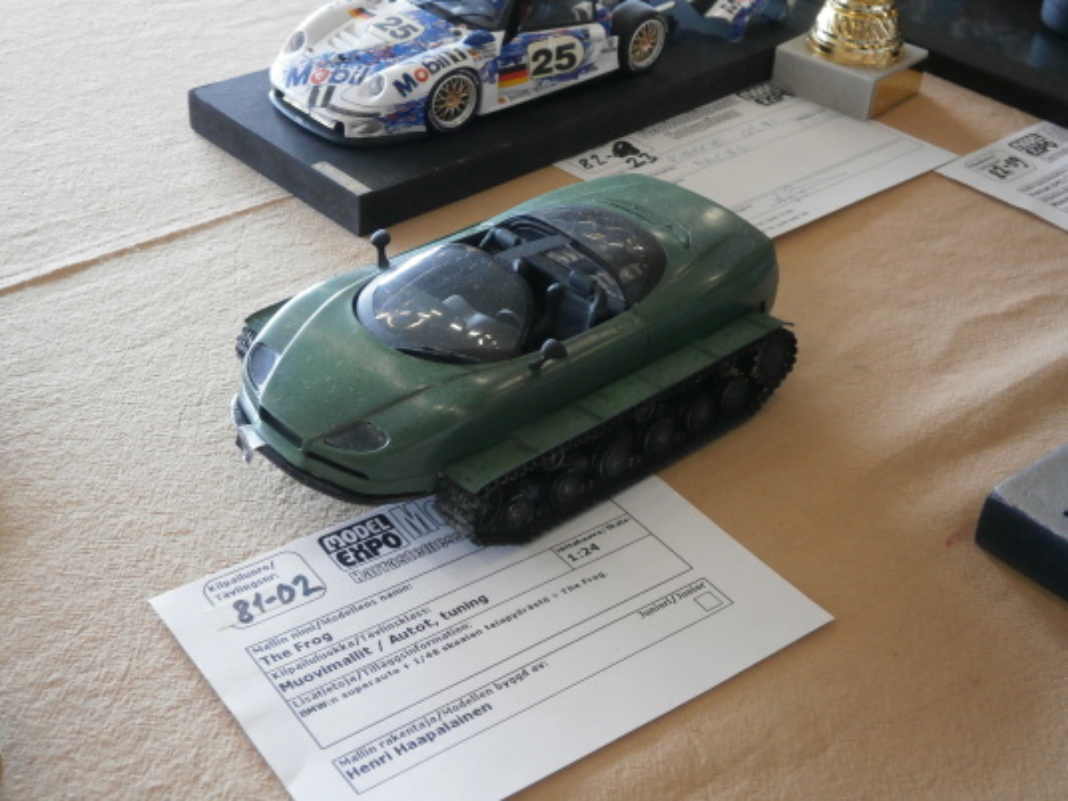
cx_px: 534
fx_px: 1450
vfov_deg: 30.9
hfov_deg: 40.4
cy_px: 400
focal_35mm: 47
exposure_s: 1/30
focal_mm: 8.3
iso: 200
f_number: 3.4
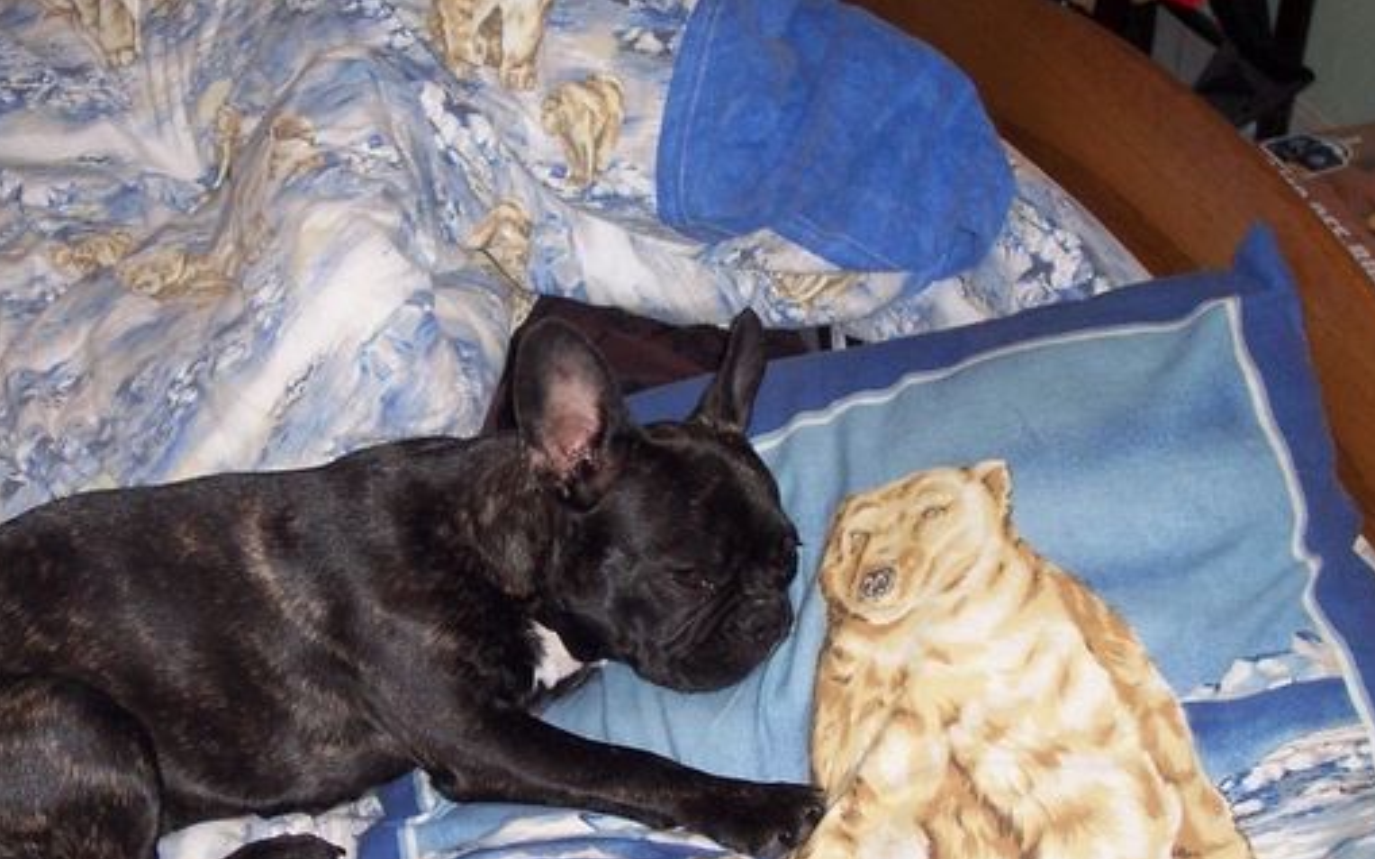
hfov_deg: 27.1
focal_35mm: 76
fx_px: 2848
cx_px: 586
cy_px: 556
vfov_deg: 17.1
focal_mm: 8.6
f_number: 3.4
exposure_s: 1/60
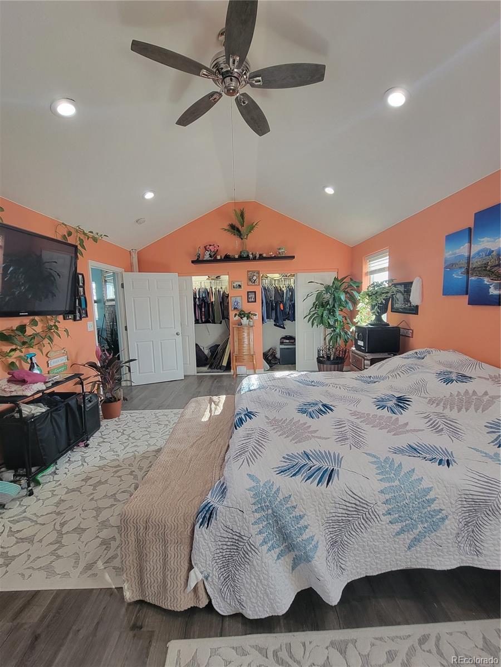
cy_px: 334
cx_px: 250
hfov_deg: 89.9
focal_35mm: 13
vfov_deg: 106.2
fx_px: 251
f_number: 2.2
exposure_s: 1/60
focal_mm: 2.2
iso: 125
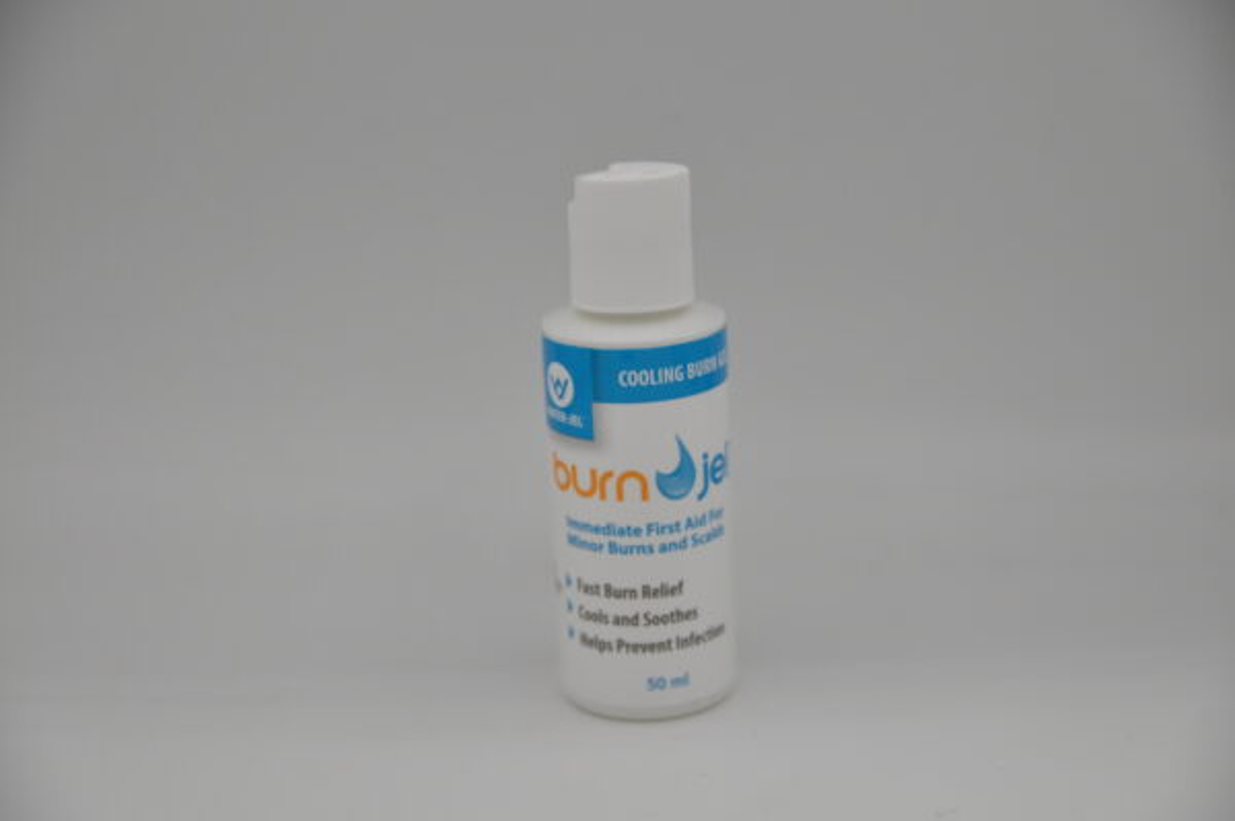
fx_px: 2571
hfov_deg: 27.0
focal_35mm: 75
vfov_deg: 18.2
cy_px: 410
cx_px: 618
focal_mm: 50
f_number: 2.8
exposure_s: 1/2000
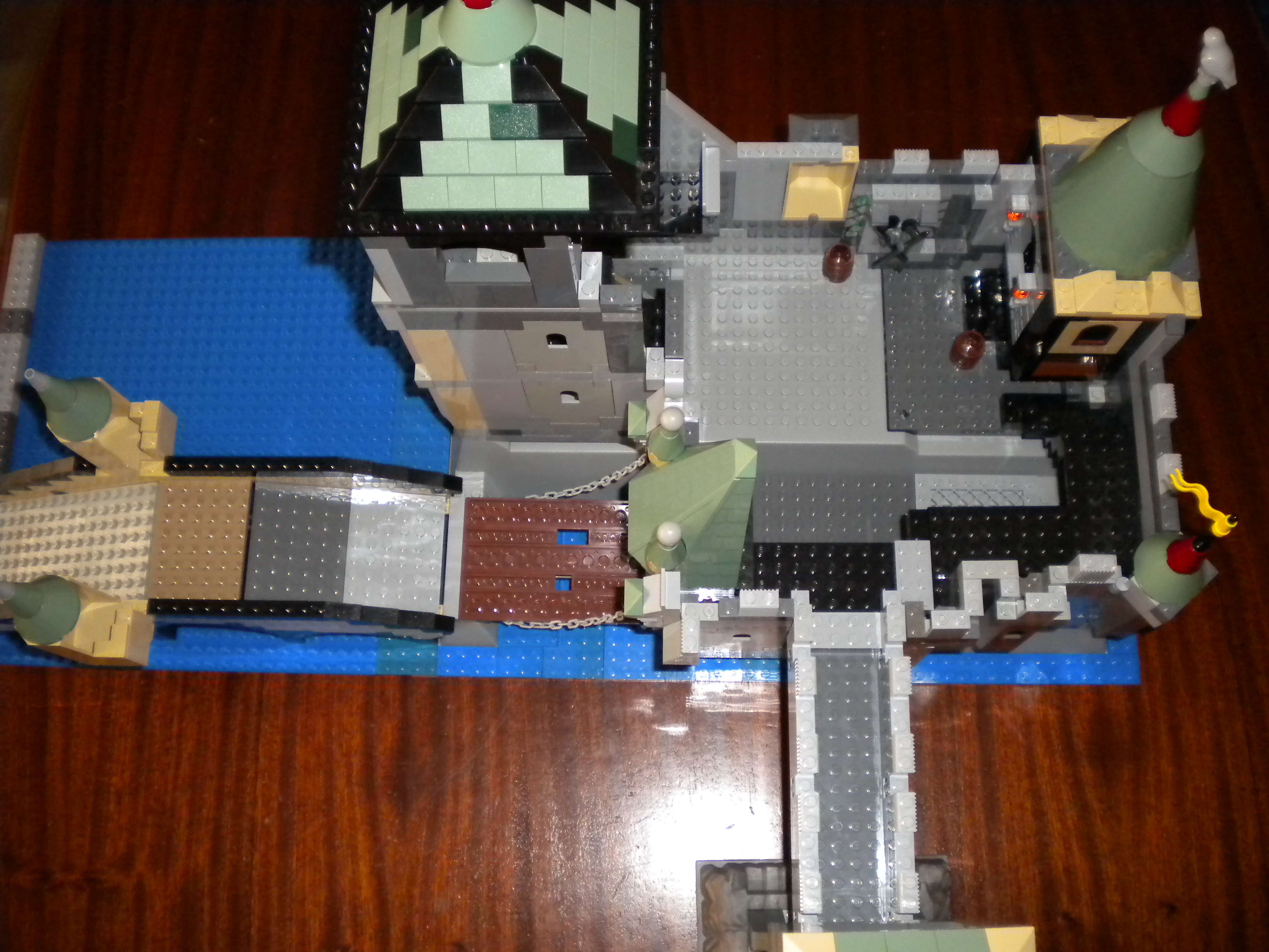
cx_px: 634
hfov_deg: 52.6
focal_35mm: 35
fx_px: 1283
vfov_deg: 40.7
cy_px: 476
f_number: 3.1
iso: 400
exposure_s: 1/30
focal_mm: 6.3
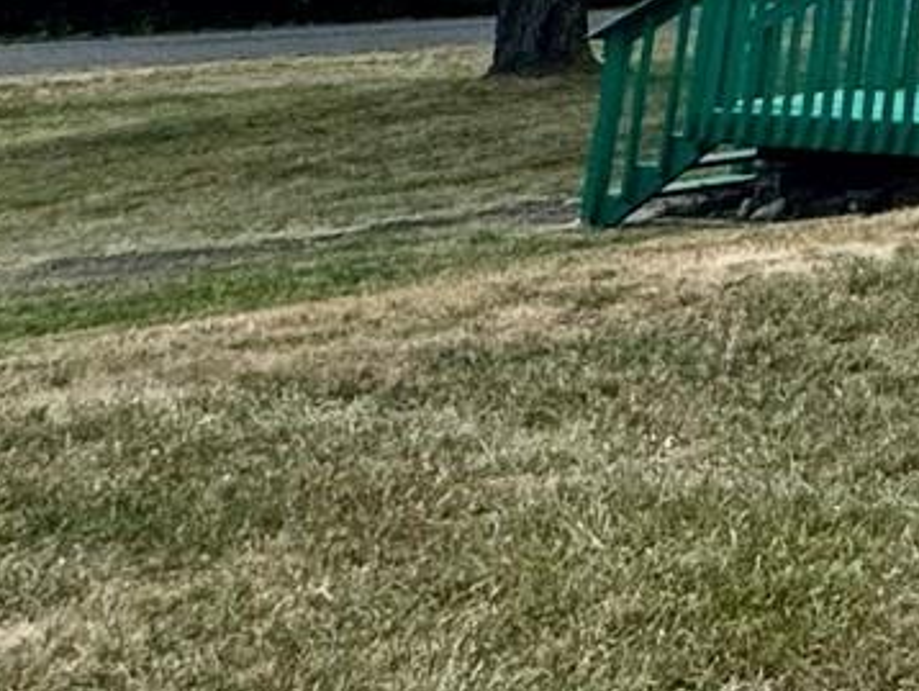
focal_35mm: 80
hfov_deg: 13.8
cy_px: -565
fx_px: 2125
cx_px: 2367
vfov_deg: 15.7
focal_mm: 2.22
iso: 50
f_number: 2.2
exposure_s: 1/2674
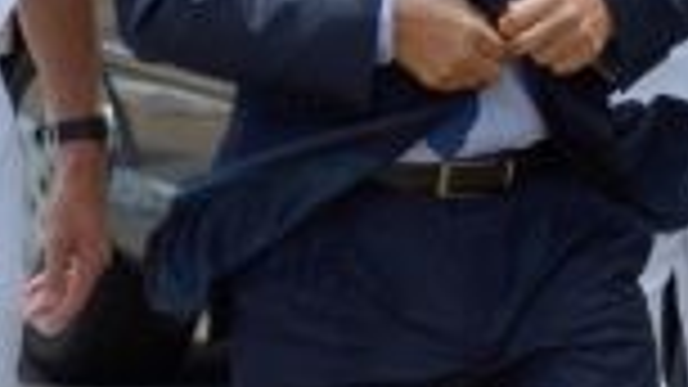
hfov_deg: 3.5
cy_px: 40
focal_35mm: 613
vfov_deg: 2.0
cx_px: 456
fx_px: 11181
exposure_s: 1/500
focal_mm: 100
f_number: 8
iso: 200
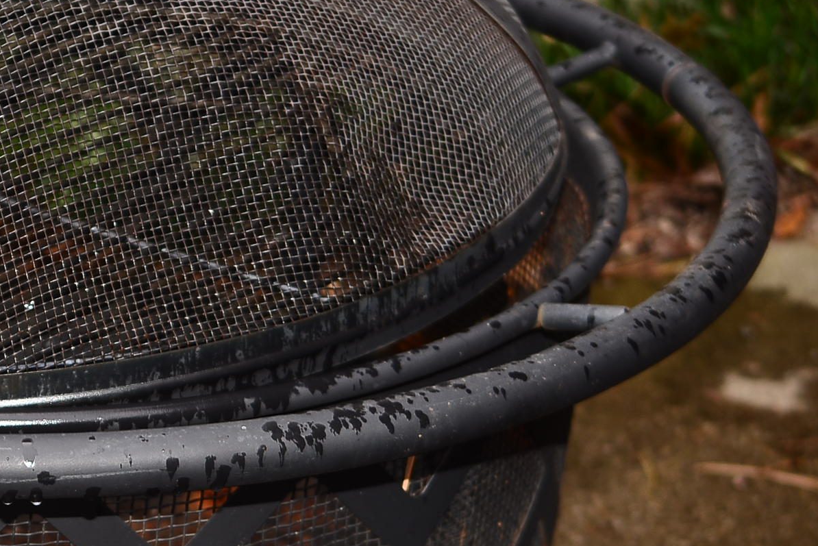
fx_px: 2864
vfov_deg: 10.8
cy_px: 482
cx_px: -12
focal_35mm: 126
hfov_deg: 15.9
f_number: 5.6
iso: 250
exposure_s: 1/160
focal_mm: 50
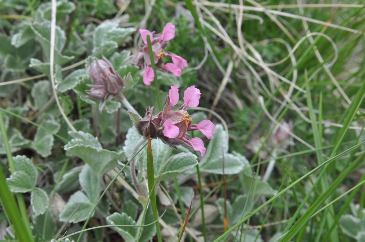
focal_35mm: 93
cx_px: 182
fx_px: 942
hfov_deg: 21.9
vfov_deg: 14.7
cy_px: 121
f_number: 13
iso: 400
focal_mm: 62
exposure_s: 1/125
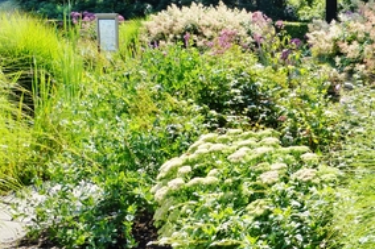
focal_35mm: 55
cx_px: 322
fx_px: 573
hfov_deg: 34.6
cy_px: 96
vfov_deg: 24.5
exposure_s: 1/250
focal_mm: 4.3
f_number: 4
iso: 100
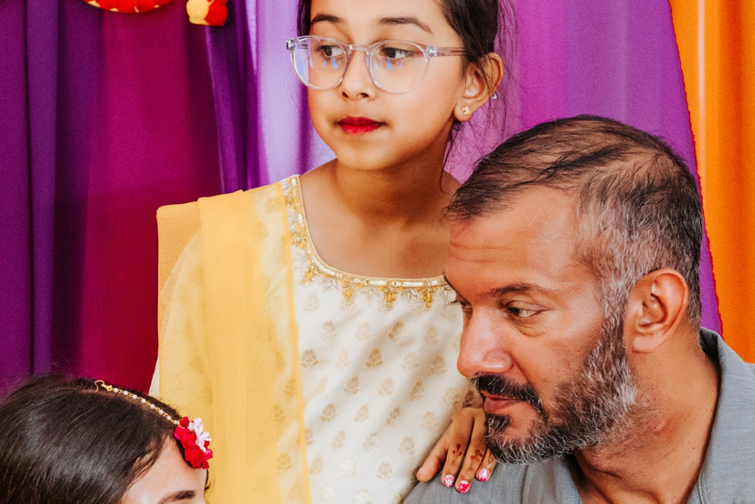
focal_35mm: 155
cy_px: 584
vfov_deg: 8.8
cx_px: 83
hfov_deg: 13.1
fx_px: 3251
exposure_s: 1/250
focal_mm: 50
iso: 1000
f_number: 2.8
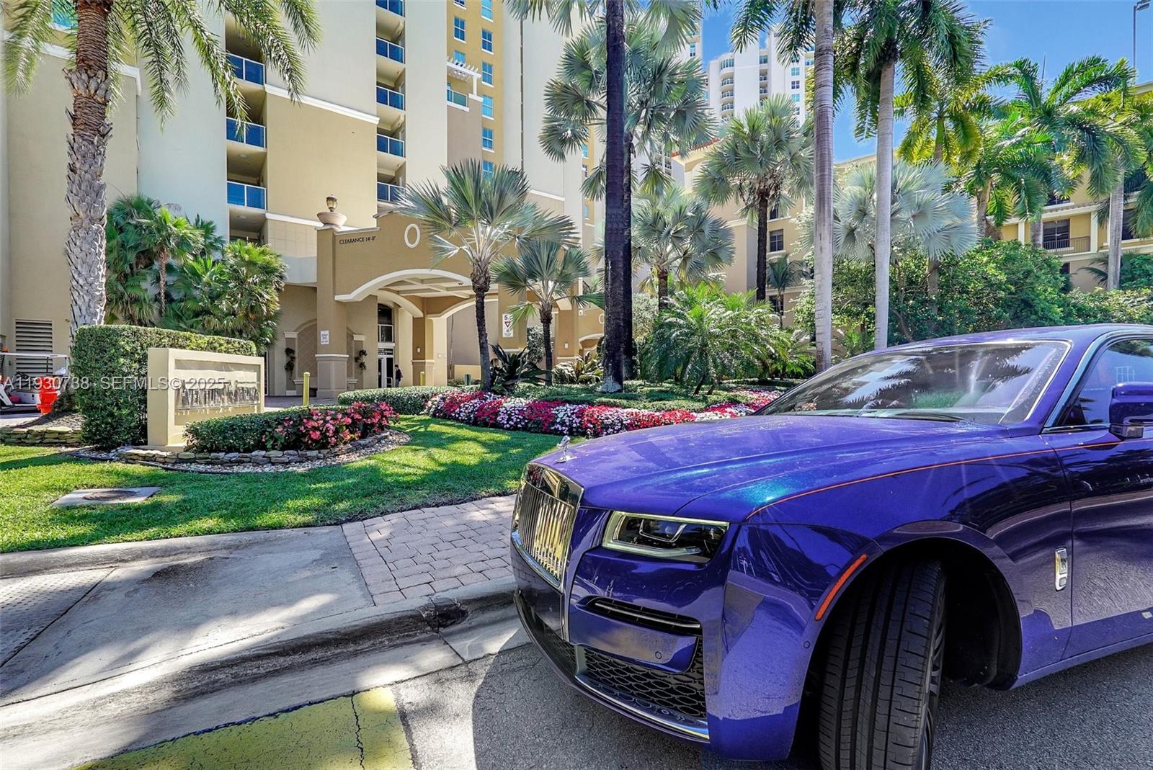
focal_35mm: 16
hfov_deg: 96.7
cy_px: 385
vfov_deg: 73.8
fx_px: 513
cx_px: 576
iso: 640
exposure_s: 1/320
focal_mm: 16
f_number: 13
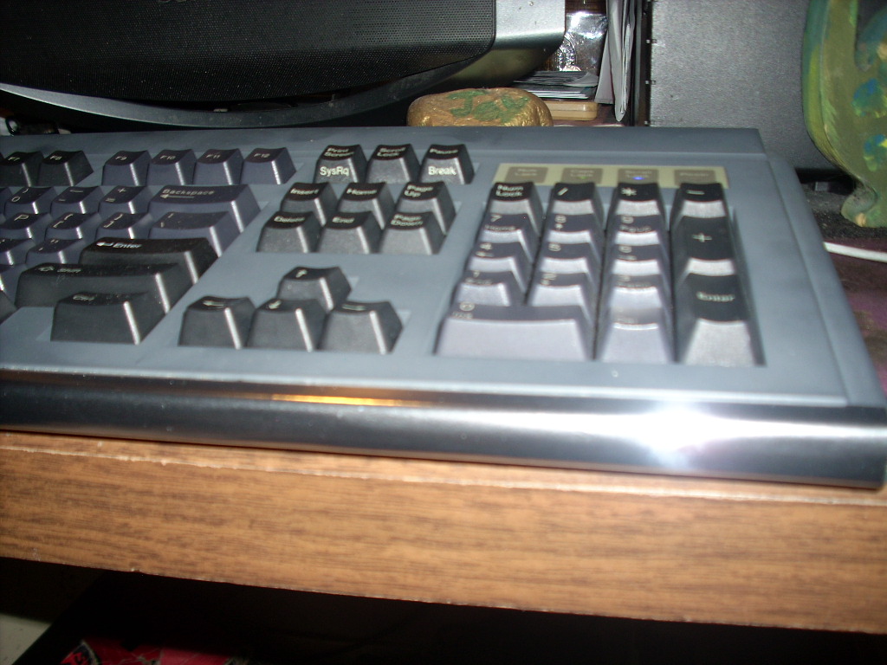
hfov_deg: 50.1
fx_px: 948
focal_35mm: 37
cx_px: 444
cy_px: 332
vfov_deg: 38.7
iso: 64
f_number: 2.8
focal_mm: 6.2
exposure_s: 1/60
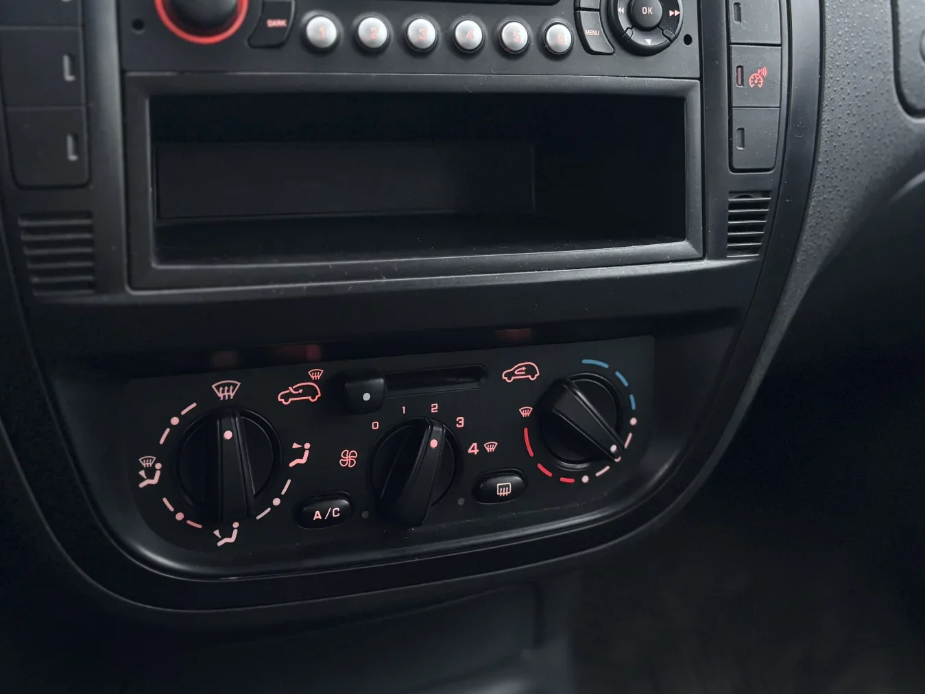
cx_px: 406
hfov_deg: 50.0
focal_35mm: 37
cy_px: 212
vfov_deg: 38.1
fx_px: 989
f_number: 1.6
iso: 500
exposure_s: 1/46
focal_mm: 5.96
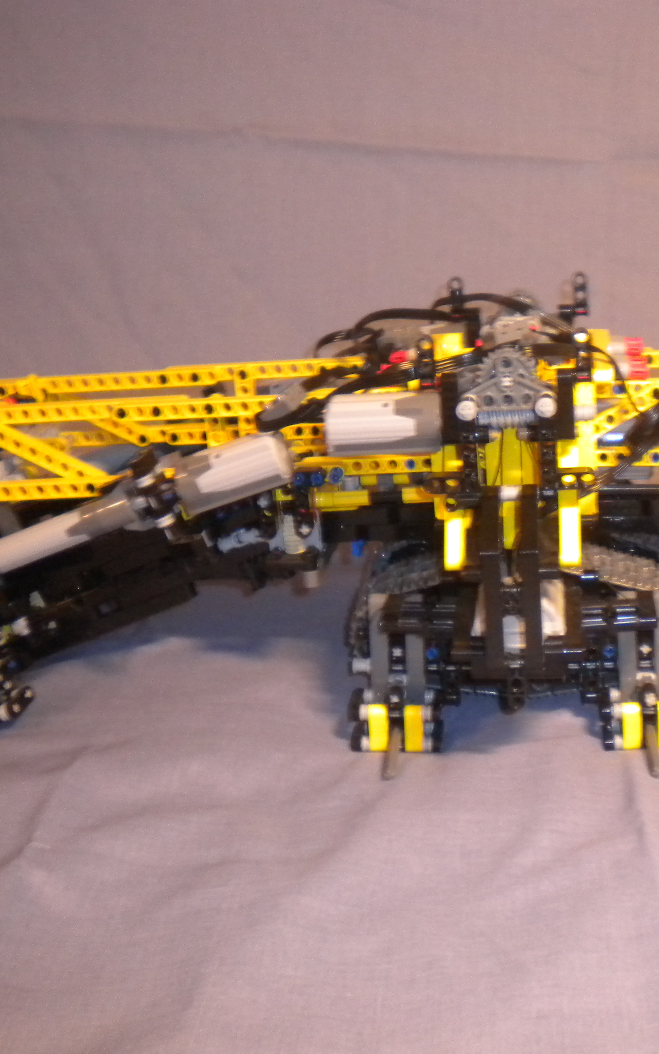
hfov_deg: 25.2
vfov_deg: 40.3
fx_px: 1437
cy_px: 522
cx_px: 570
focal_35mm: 50
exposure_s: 1/23.8
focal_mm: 6.3
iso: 400
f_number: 3.1
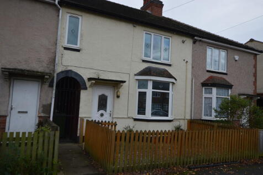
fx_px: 197
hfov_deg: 67.4
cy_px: 88
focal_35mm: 27
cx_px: 132
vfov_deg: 47.9
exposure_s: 1/160
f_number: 6.3
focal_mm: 18
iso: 100
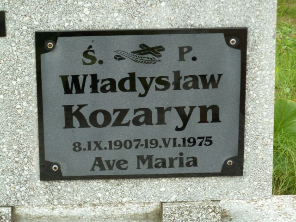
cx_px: 148
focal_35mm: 147
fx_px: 1257
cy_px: 111
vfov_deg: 10.1
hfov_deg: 13.4
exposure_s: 1/125
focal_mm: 24.1
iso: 160
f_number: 4.5
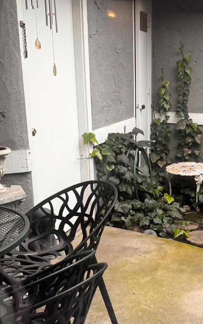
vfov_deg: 43.4
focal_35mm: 46
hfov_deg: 27.3
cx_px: 170
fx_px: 407
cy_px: 186
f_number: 1.78
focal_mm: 6.76
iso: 50
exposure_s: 1/128
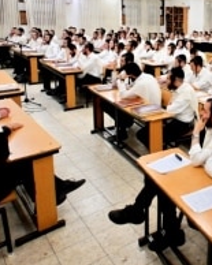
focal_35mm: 39
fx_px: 306
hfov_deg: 33.3
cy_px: 66
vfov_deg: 45.2
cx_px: 234
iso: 640
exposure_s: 1/320
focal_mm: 12
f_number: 3.5
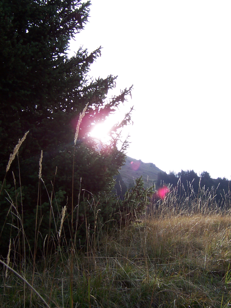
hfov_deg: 39.7
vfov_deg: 51.4
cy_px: 154
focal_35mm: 36
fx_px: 320
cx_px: 116
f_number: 4
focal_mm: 5.6
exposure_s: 1/350
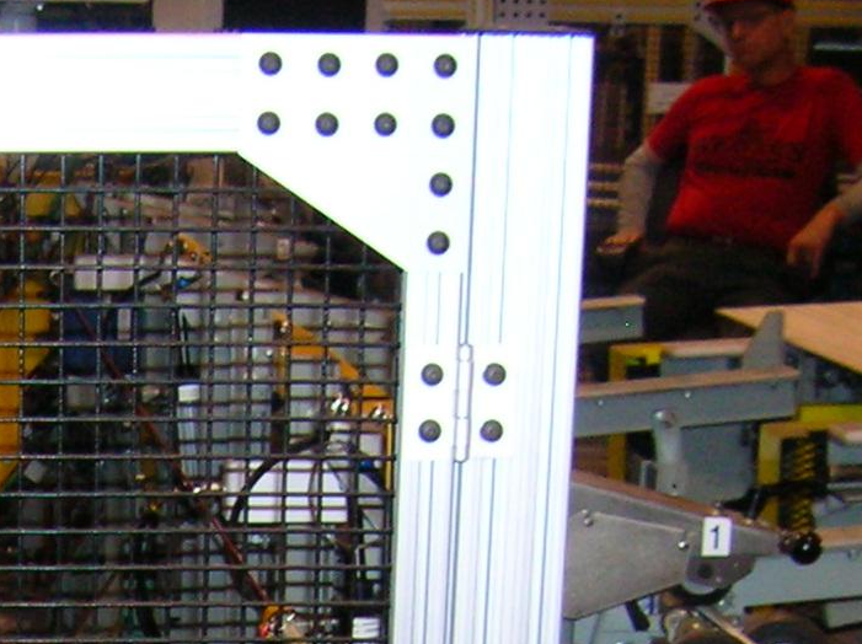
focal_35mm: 111
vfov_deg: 12.5
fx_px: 2761
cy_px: 1013
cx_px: -171
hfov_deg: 17.0
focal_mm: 5.7
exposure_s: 1/60.1
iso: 150
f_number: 2.9
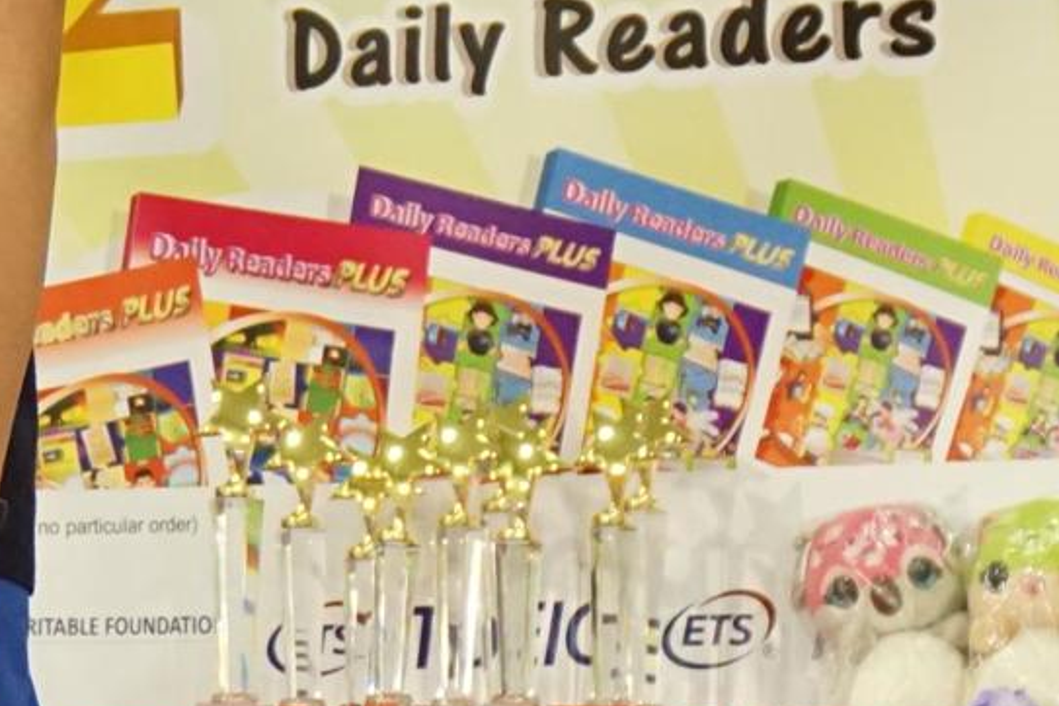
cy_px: 583
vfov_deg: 5.5
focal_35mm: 252
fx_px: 7404
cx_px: -160
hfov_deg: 8.1
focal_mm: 31
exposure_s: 1/60
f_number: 5
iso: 1600
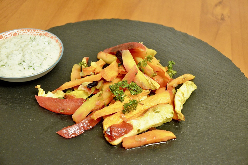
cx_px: 124
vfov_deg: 28.0
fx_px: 330
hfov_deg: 41.2
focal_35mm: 48
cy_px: 82
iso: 2800
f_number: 4.2
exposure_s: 1/30
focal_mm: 32
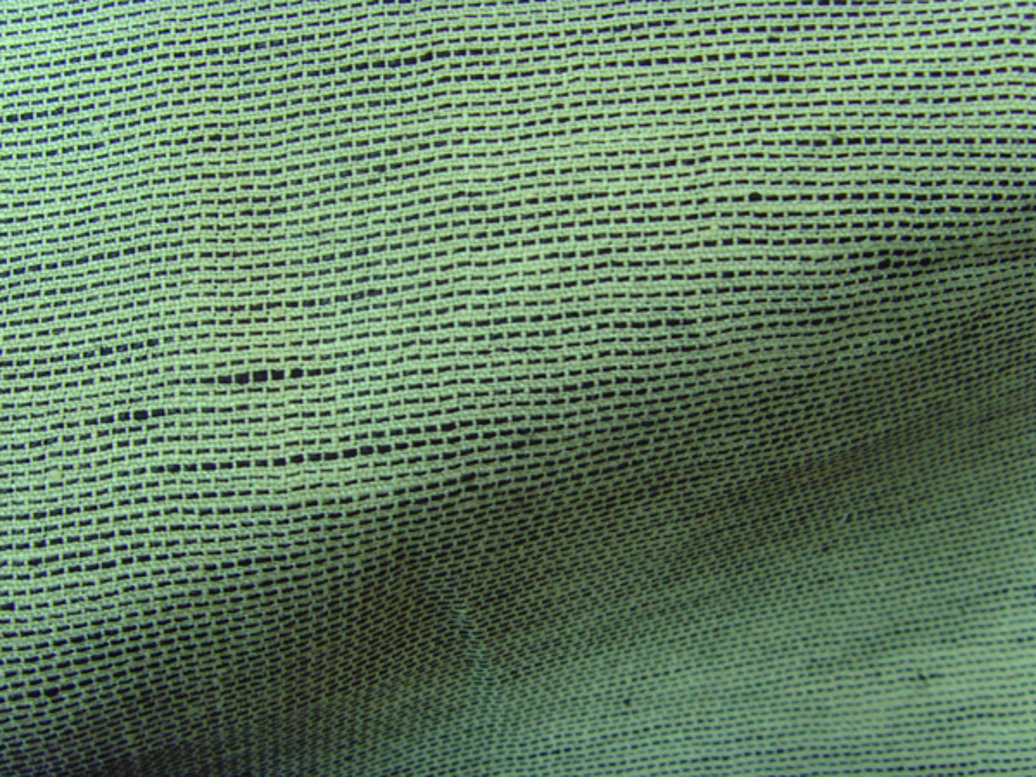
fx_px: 1167
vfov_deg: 36.8
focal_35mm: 39
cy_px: 388
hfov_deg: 47.9
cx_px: 518
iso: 200
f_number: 3.5
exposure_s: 1/10
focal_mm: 6.6
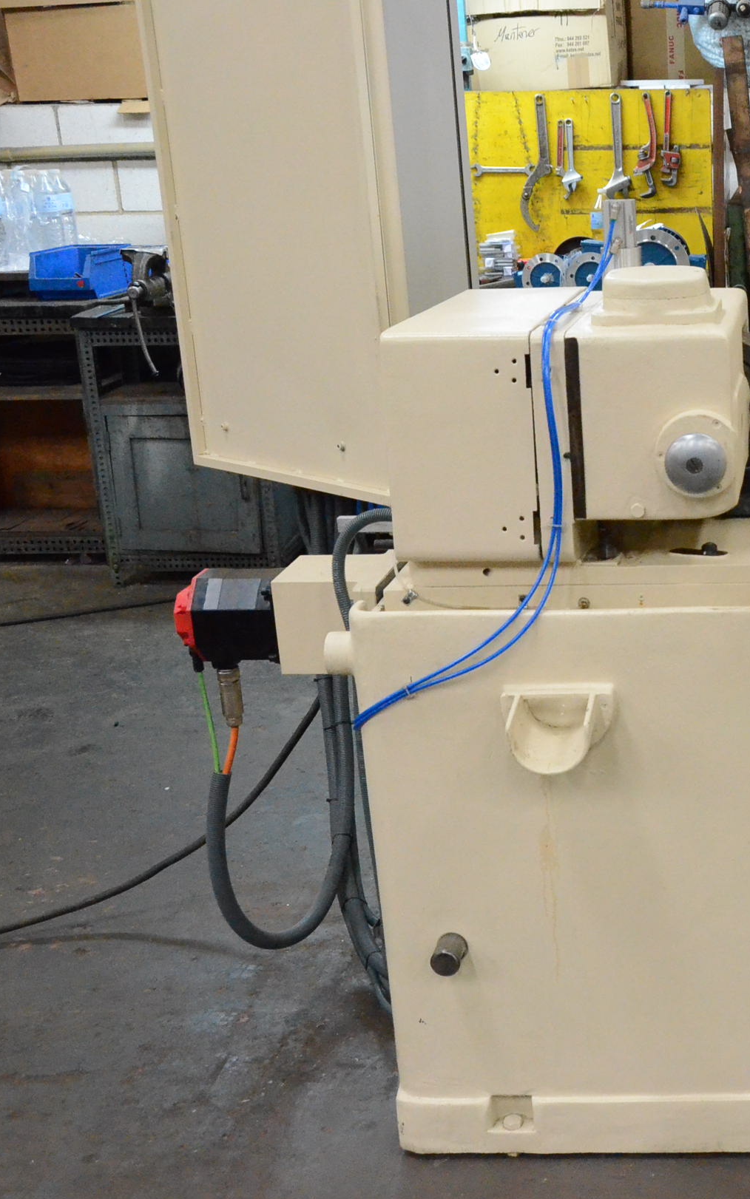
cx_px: 813
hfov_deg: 23.8
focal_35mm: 51
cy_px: 597
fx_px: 1668
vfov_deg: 39.6
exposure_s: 1/125
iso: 6400
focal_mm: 22
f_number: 5.6
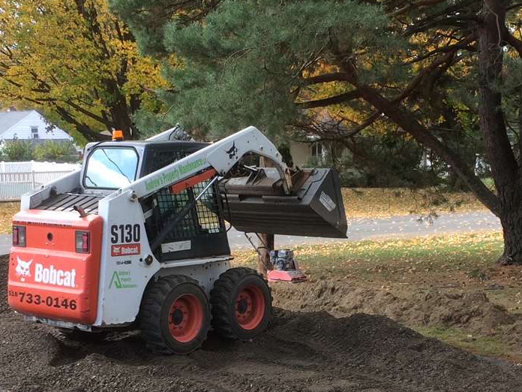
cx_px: 316
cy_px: 296
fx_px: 1025
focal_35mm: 68
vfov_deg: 21.4
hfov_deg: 28.5
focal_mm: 4.15
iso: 32
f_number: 2.2
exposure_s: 1/193
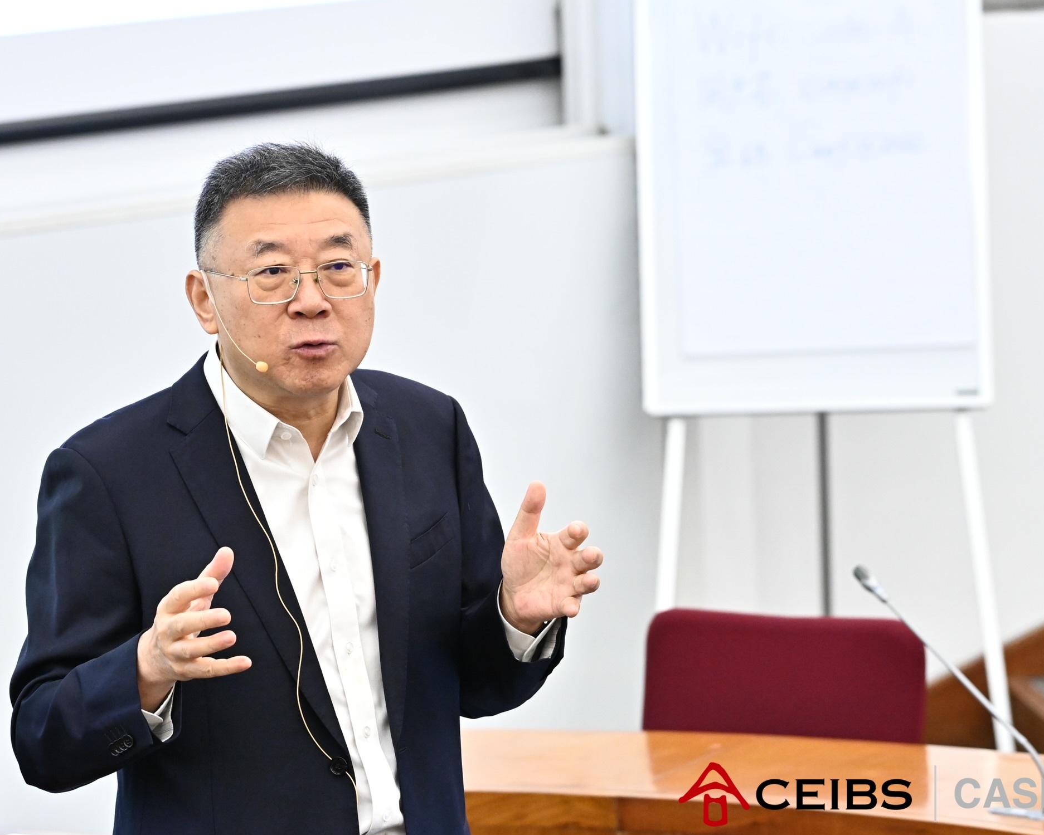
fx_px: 6428
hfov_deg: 9.3
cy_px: 417
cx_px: 451
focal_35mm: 208
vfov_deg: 7.4
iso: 3200
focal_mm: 120
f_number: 4
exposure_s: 1/200
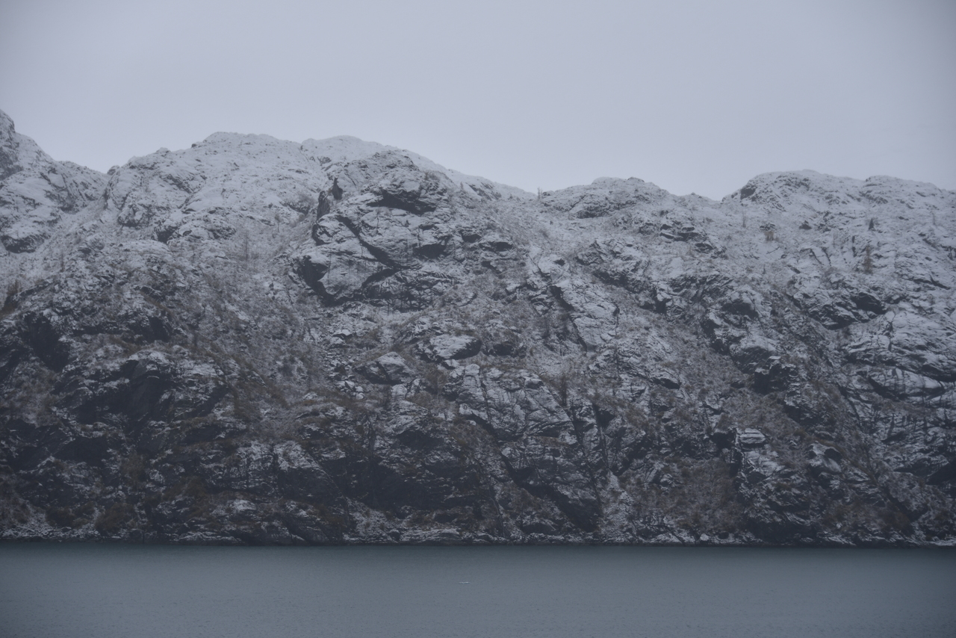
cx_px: 478
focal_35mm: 105
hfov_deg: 19.5
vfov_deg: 13.0
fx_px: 2789
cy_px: 319
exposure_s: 1/250
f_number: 5.3
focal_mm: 105
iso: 110
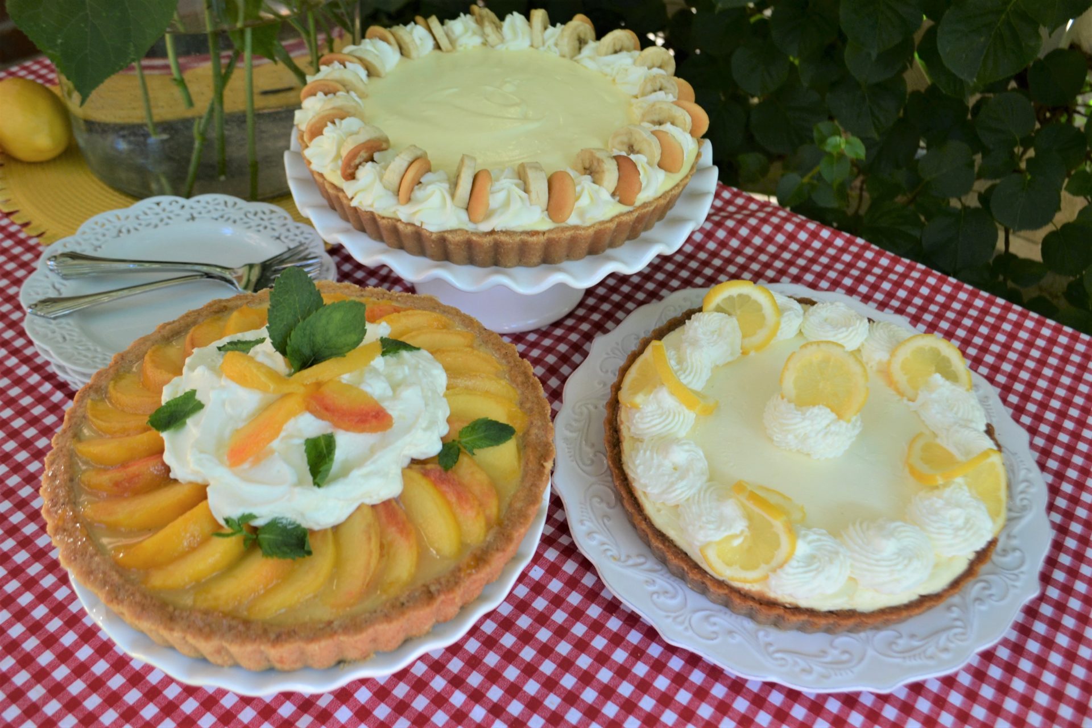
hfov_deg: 57.2
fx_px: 1001
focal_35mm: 33
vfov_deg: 40.0
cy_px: 364
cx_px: 546
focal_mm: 22
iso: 400
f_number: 5
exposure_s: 1/100
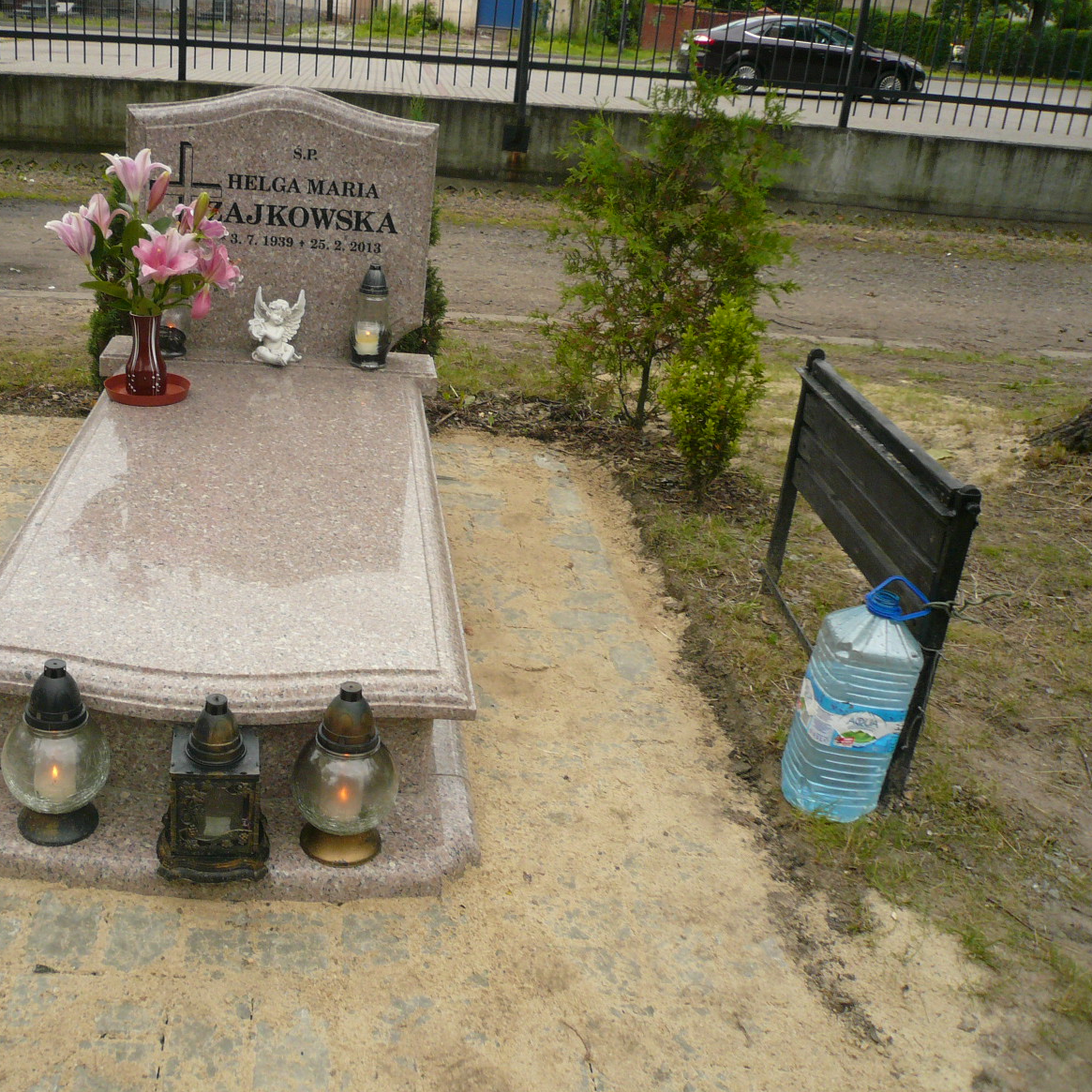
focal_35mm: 34
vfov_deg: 48.4
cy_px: 538
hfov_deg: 47.5
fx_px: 1213
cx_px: 346
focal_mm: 4.6
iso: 100
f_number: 2.8
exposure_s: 1/320
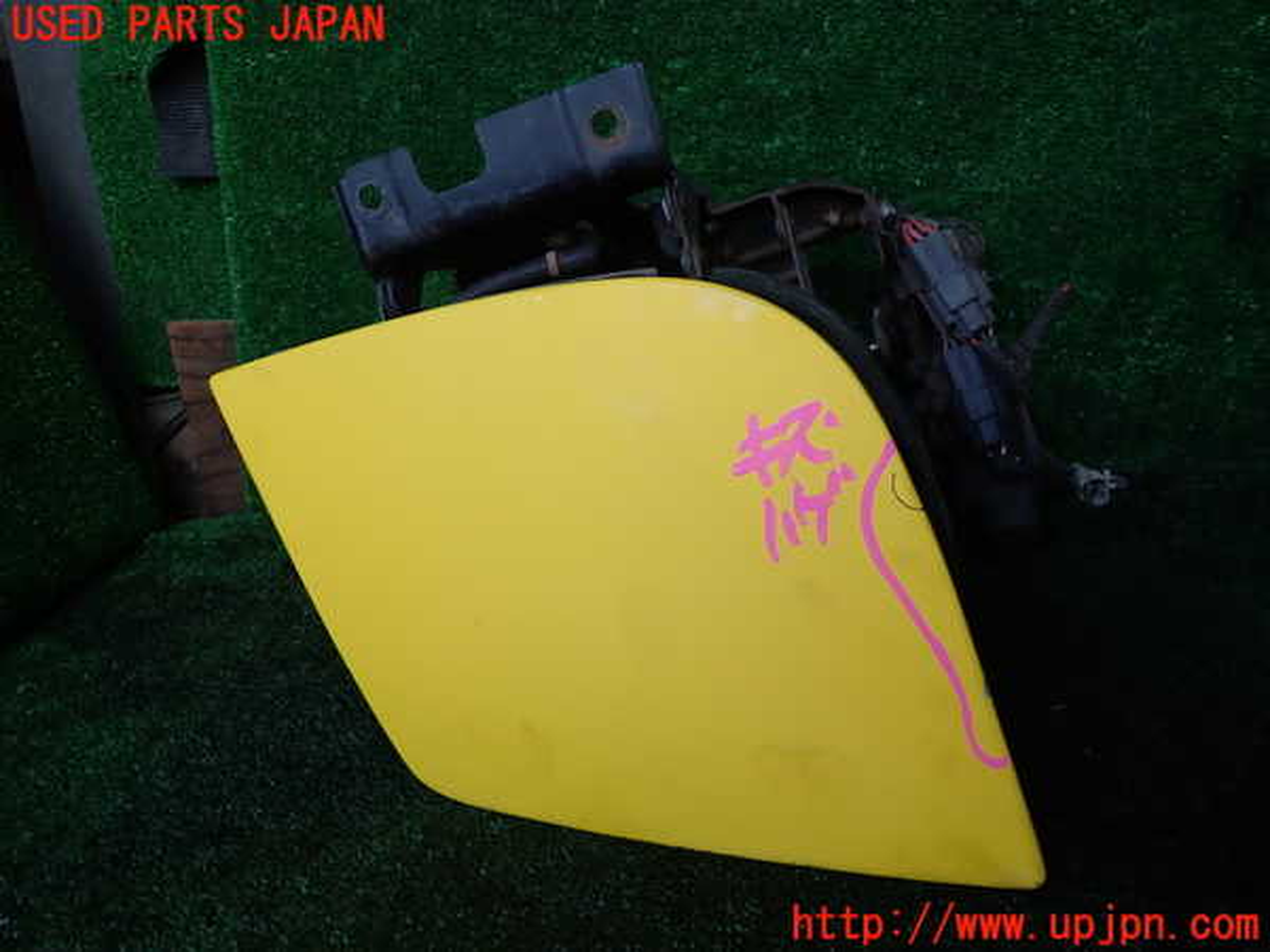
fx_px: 917
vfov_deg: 54.9
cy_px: 476
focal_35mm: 25
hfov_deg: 69.4
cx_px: 635
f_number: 2
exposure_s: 1/60
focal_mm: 4.5
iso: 160
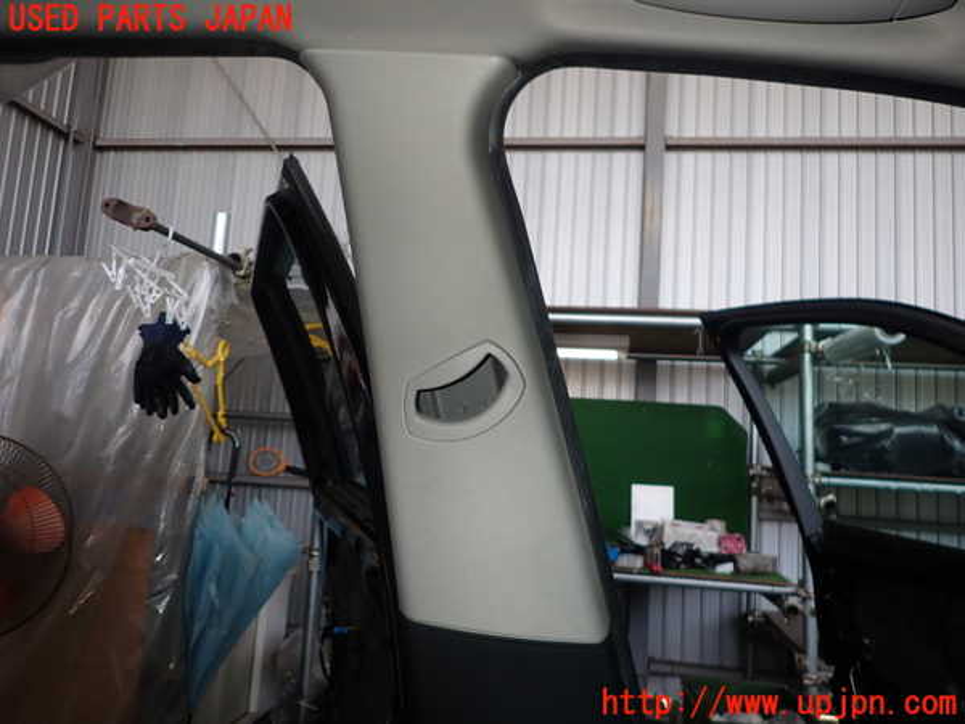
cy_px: 362
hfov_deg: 69.4
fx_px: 697
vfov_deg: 54.9
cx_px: 482
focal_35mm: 25
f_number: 5.6
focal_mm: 4.5
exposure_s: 1/30
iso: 100
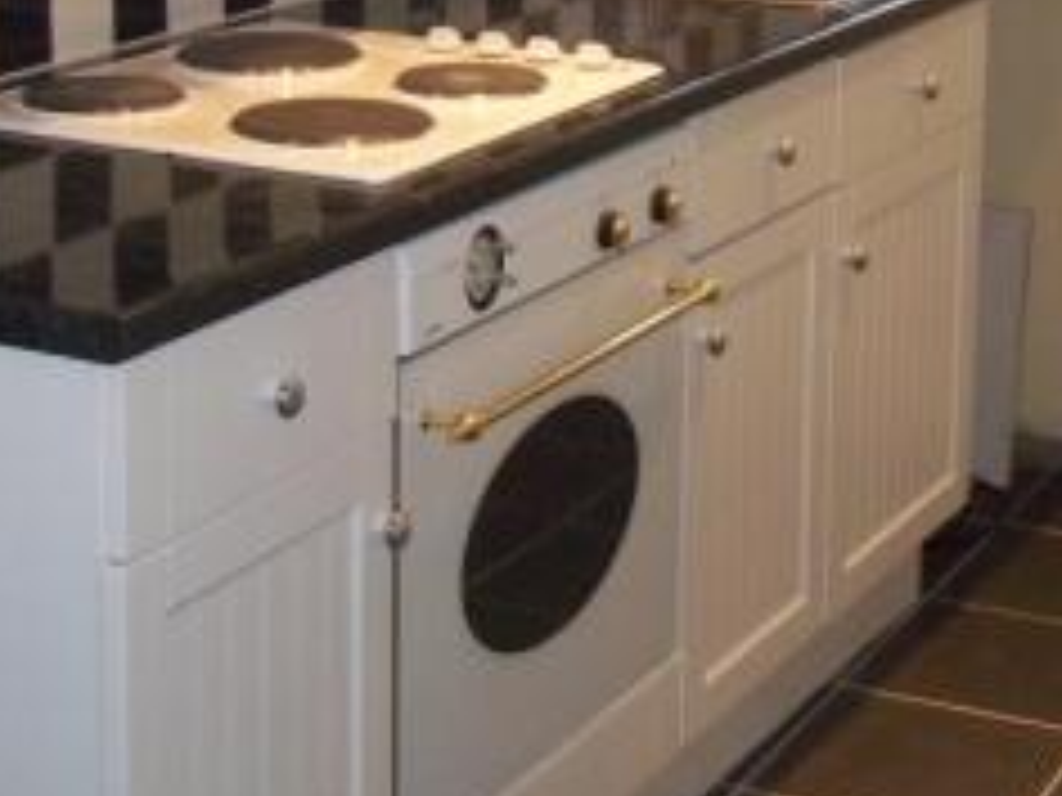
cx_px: 650
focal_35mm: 89
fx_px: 2730
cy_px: 2
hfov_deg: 22.0
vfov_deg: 16.3
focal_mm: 6.5
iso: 160
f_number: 3.1
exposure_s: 1/30
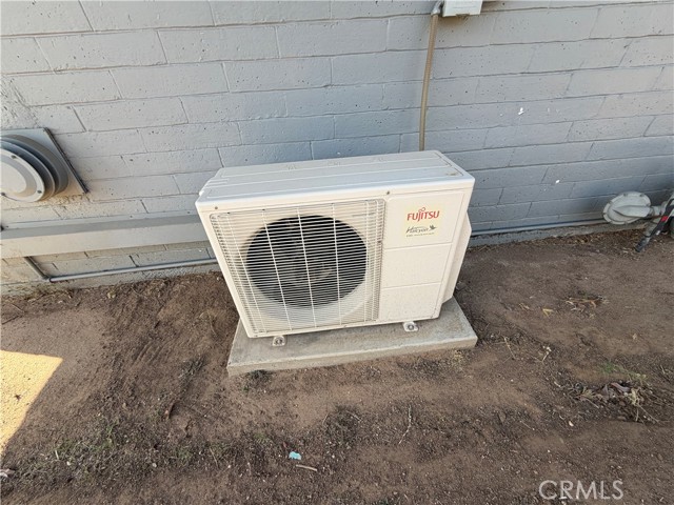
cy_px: 252
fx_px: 273
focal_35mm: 14
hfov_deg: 102.1
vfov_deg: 85.7
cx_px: 337
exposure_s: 1/228
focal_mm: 2.22
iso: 40
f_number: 2.2
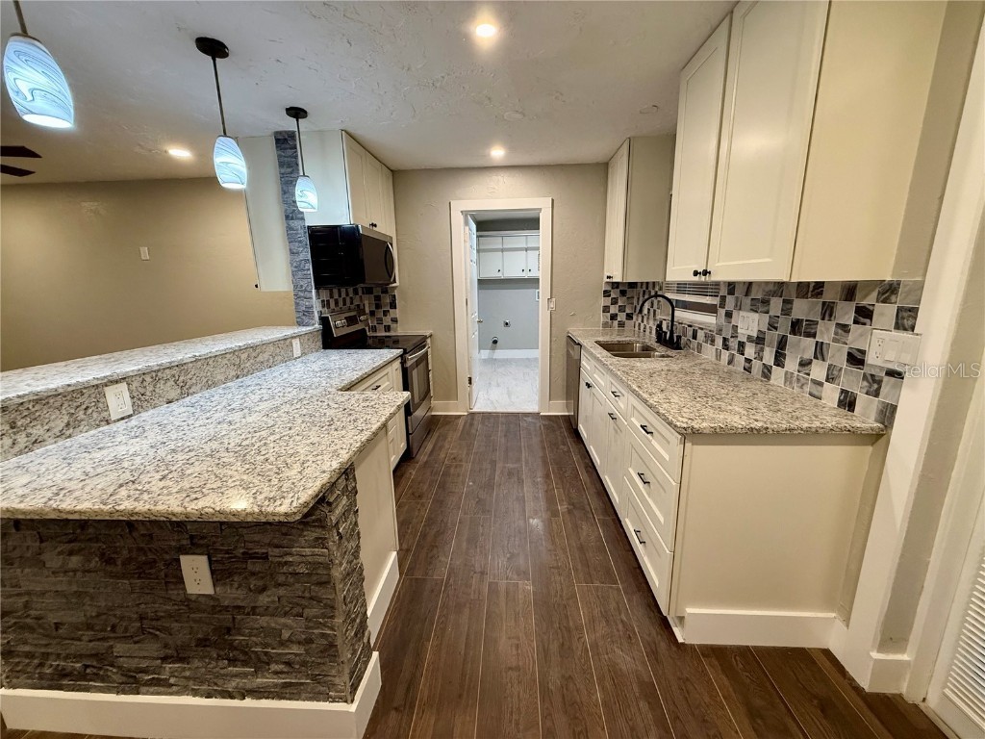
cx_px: 492
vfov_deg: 85.7
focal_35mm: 14
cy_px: 370
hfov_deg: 102.1
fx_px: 398
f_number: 2.2
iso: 250
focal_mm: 2.22
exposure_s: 1/60
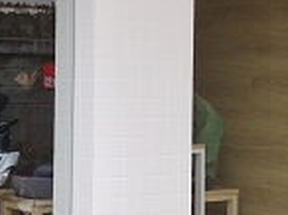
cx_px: -124
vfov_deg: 12.0
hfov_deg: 15.0
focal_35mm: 123
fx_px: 1022
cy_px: 49
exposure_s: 1/320
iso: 100
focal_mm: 14
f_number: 2.5
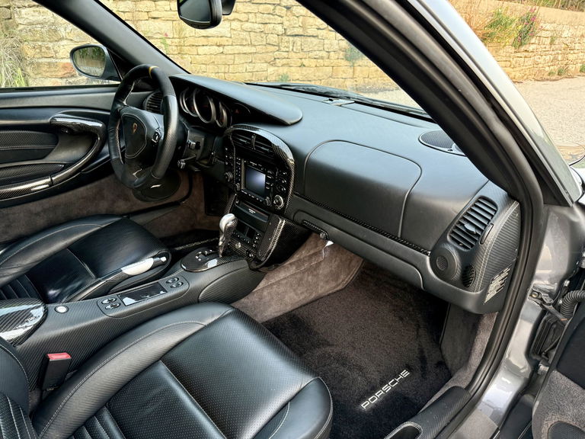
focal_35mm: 24
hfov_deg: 71.6
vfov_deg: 56.8
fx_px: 406
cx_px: 292
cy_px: 220
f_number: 1.78
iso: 200
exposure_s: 1/120
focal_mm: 6.76
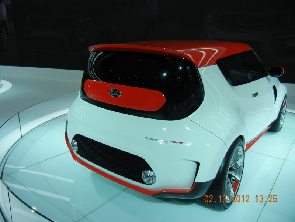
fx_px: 256
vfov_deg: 46.8
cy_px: 111
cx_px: 148
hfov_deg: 60.0
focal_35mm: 30
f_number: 3.5
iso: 160
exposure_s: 1/184
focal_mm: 5.4
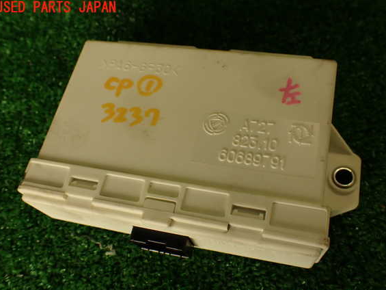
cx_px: 197
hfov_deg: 53.9
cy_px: 153
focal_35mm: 34
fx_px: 379
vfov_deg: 41.8
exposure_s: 1/80
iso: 100
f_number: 3.2
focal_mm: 5.79
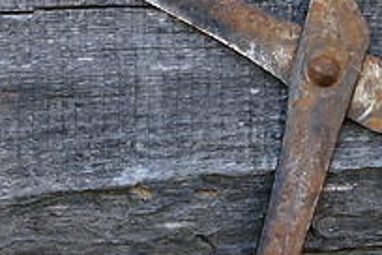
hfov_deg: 8.7
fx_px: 2493
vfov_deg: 5.8
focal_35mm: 235
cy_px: 61
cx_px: 371
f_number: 3.2
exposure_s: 1/160
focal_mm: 50
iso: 100
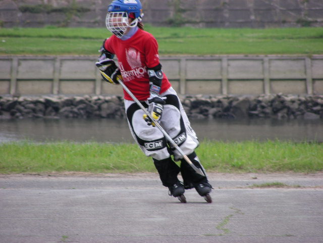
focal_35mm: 380
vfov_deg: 3.9
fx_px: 3546
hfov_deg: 5.2
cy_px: 122
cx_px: 162
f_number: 3.5
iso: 50
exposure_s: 1/132
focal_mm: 63.3
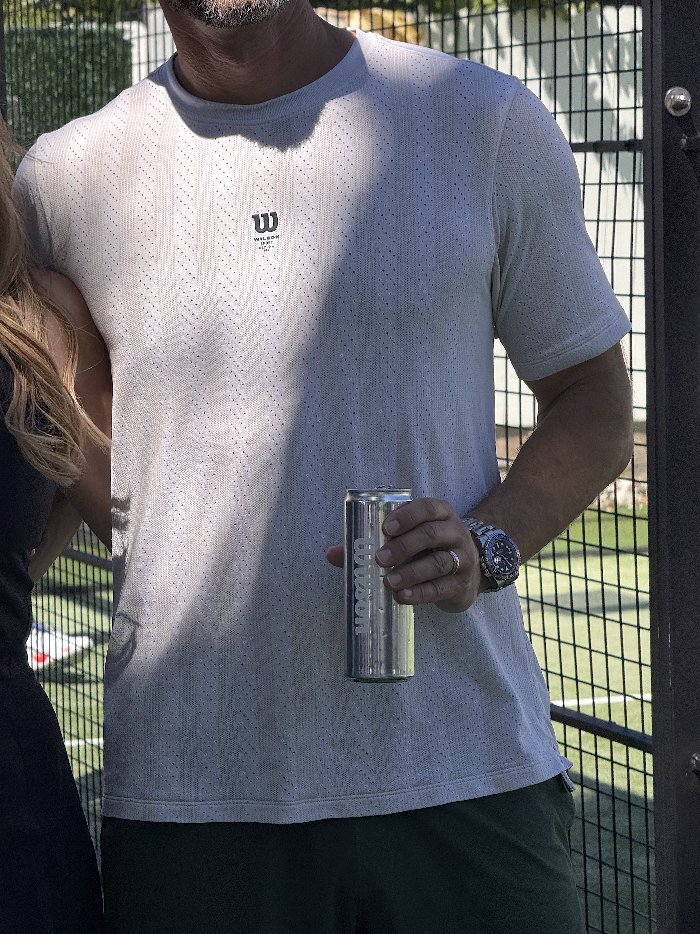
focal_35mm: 120
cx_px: 350
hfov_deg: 12.3
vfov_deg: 16.4
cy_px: 467
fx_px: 3235
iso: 50
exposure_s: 1/1033
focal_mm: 15.66
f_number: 2.8
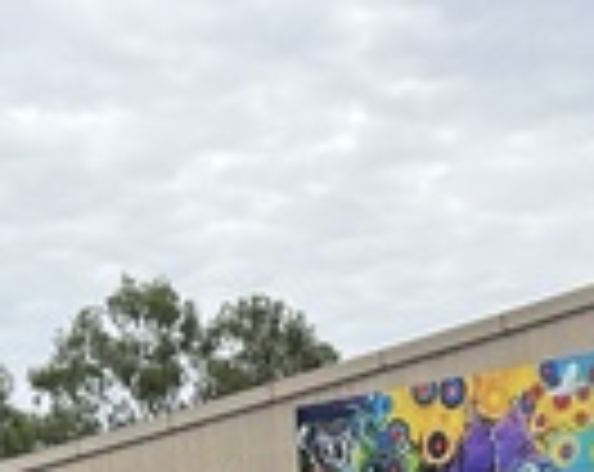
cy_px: 1025
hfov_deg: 16.9
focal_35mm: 114
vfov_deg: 11.7
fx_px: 2000
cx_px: 392
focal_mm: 6.86
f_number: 1.78
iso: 80
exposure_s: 1/2469
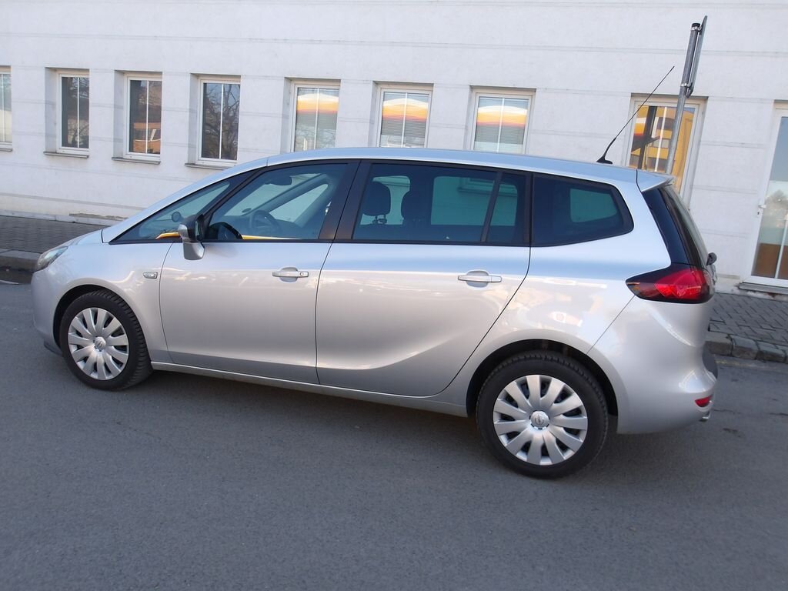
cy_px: 296
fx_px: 615
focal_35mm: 27
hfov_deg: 65.3
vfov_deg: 51.4
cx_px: 394
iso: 100
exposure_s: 1/262
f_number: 3
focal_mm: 4.9
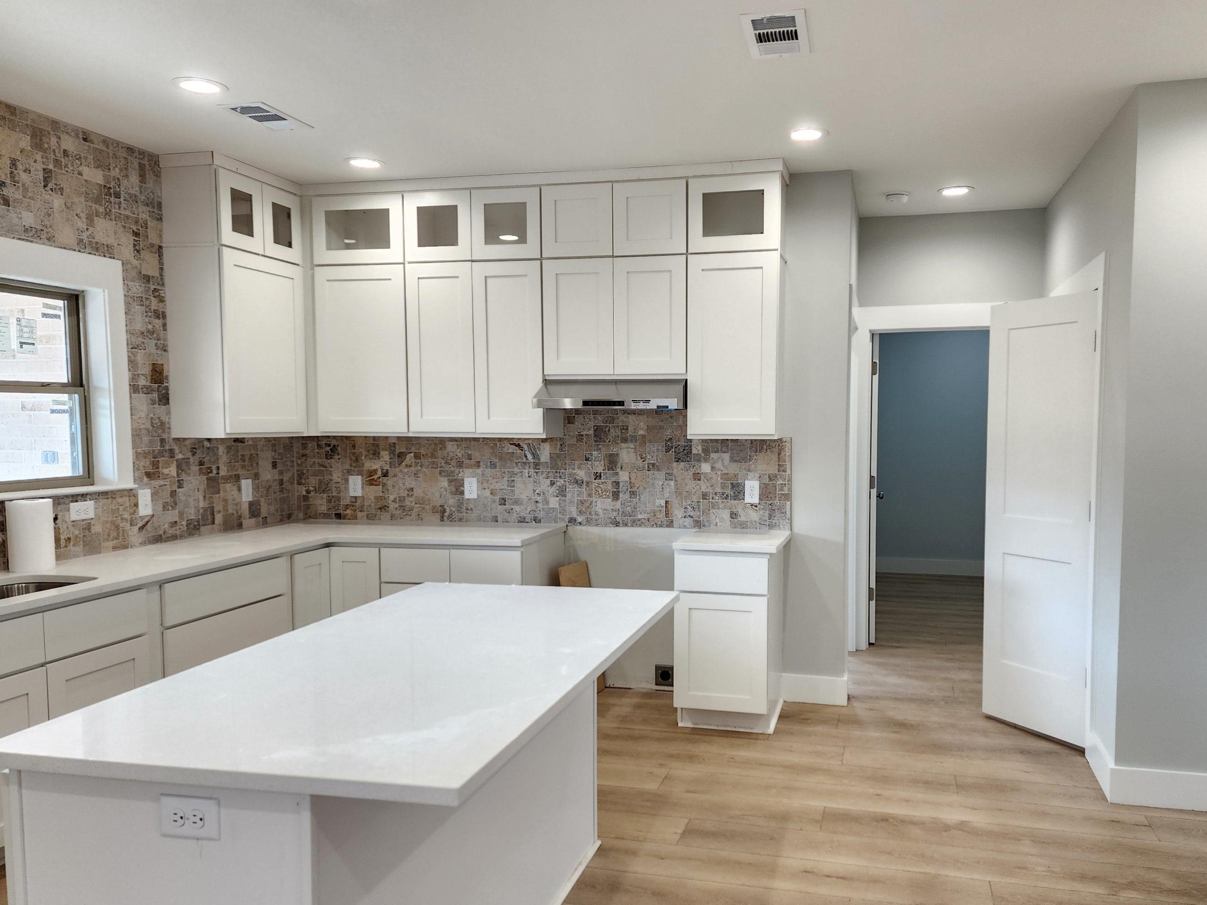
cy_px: 479
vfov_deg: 51.3
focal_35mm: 27
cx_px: 684
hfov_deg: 65.1
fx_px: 941
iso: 125
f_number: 1.8
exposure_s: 1/120
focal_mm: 6.4
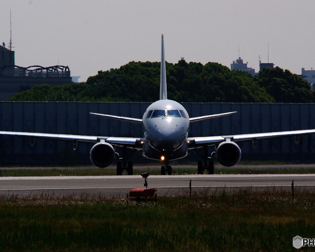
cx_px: 169
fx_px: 4420
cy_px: 126
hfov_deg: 4.1
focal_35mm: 474
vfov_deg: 3.3
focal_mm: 280
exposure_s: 1/1250
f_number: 10
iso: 400
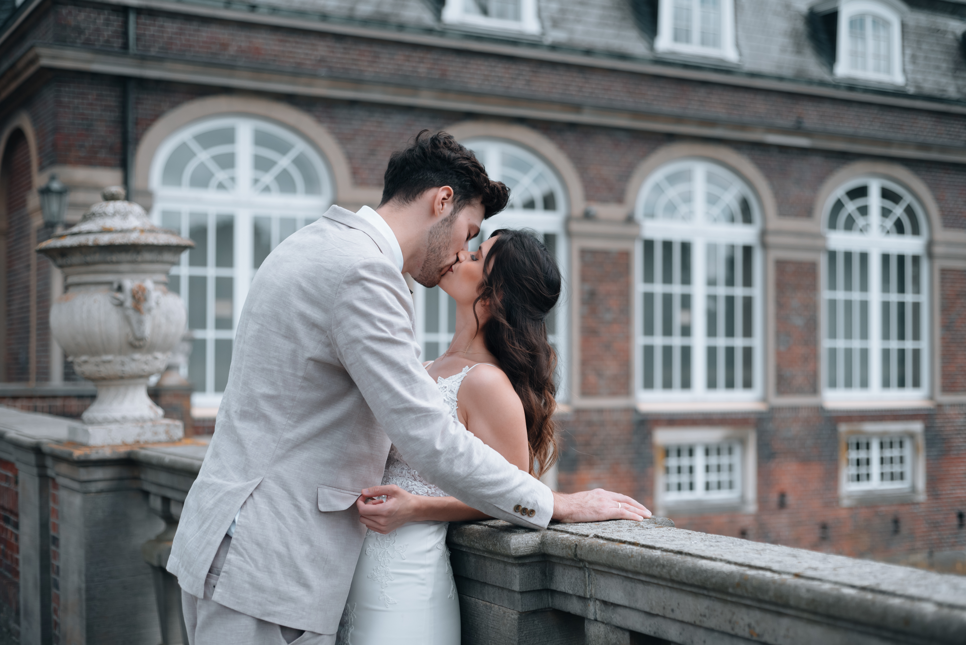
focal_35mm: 50
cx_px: 483
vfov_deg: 27.0
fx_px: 1342
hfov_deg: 39.6
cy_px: 322
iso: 400
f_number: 3.2
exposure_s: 1/4000
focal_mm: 50
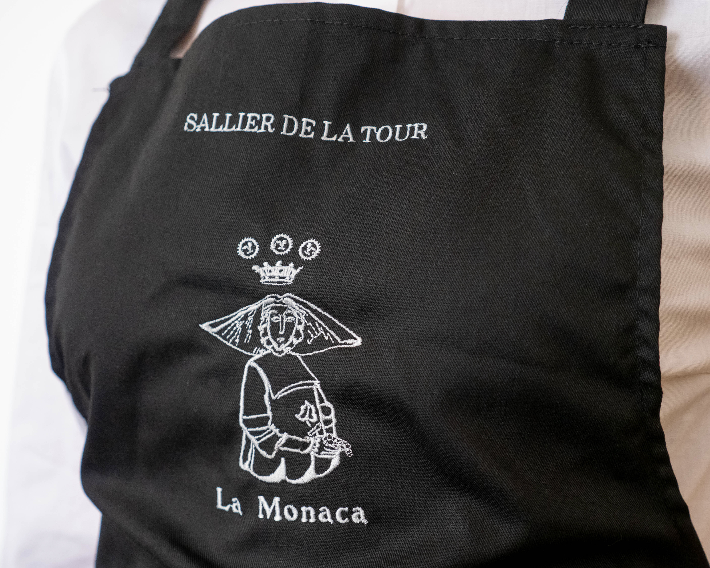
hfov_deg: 29.6
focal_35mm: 64
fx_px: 1345
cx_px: 330
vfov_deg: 23.8
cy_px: 322
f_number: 2.8
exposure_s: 1/15
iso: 1600
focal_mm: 27
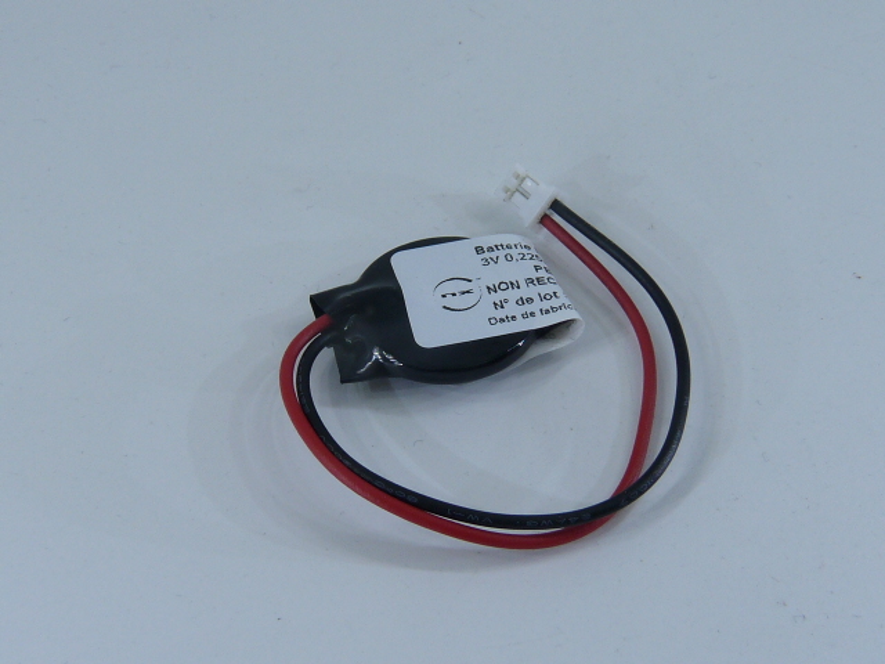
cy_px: 332
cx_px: 442
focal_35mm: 48
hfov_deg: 39.7
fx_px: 1227
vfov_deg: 30.3
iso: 100
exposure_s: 1/250
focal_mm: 4.8
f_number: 4.5
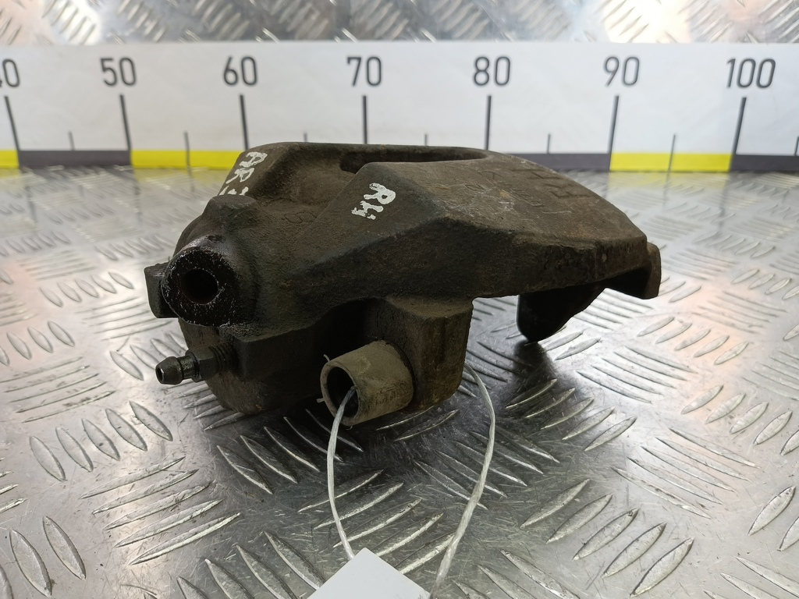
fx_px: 531
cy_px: 300
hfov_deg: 73.9
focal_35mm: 23
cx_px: 400
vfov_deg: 58.9
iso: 100
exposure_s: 1/50
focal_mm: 4.11
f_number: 1.6
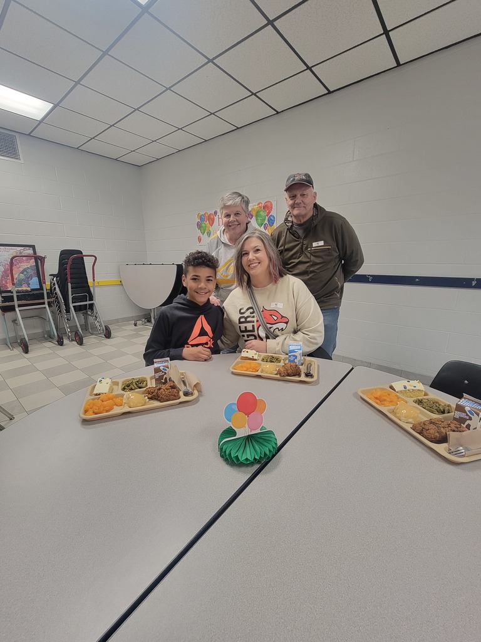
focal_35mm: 13
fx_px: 241
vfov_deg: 106.2
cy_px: 321
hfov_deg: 89.9
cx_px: 240
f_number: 2.2
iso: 160
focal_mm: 2.2
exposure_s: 1/60
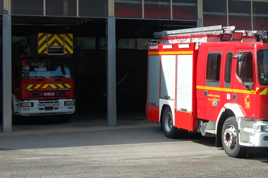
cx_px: 223
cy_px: 48
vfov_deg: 16.9
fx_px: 595
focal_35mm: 80
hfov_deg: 24.9
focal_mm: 30
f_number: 7.1
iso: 200
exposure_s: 1/200
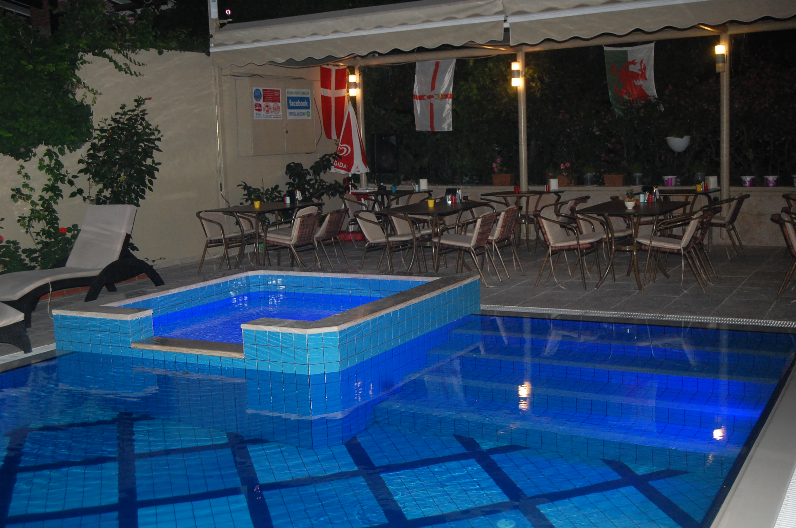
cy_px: 264
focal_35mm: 42
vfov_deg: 31.8
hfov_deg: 46.5
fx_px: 927
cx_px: 398
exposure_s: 1/60
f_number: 4.2
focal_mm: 28
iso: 1100
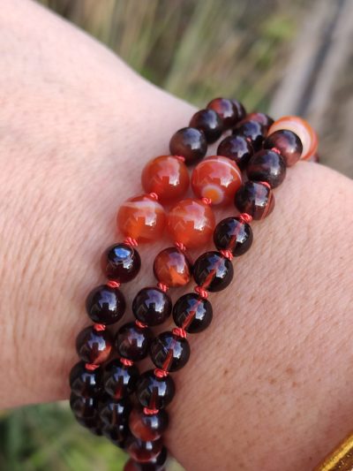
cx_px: 176
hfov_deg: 53.1
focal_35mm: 26
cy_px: 236
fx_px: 353
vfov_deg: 67.3
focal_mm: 4.77
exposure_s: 1/131
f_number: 1.75
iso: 112
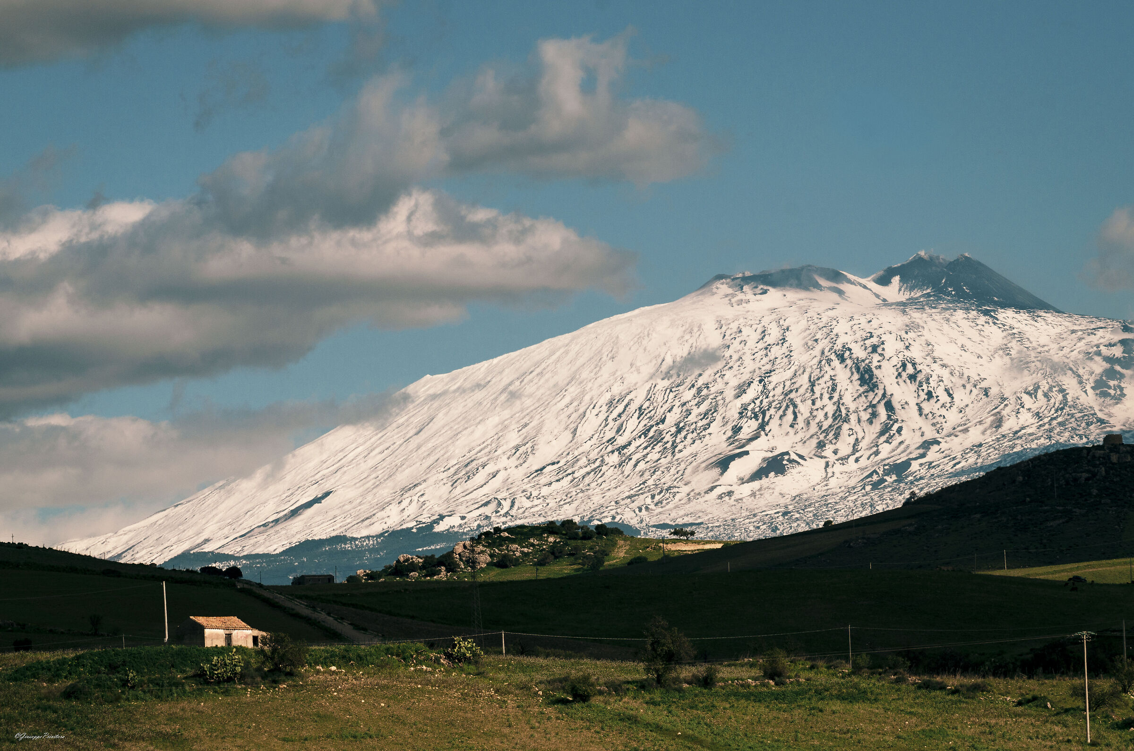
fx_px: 6838
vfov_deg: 6.3
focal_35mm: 218
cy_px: 376
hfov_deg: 9.5
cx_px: 567
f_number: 9.5
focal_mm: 145
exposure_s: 1/1000
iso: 100
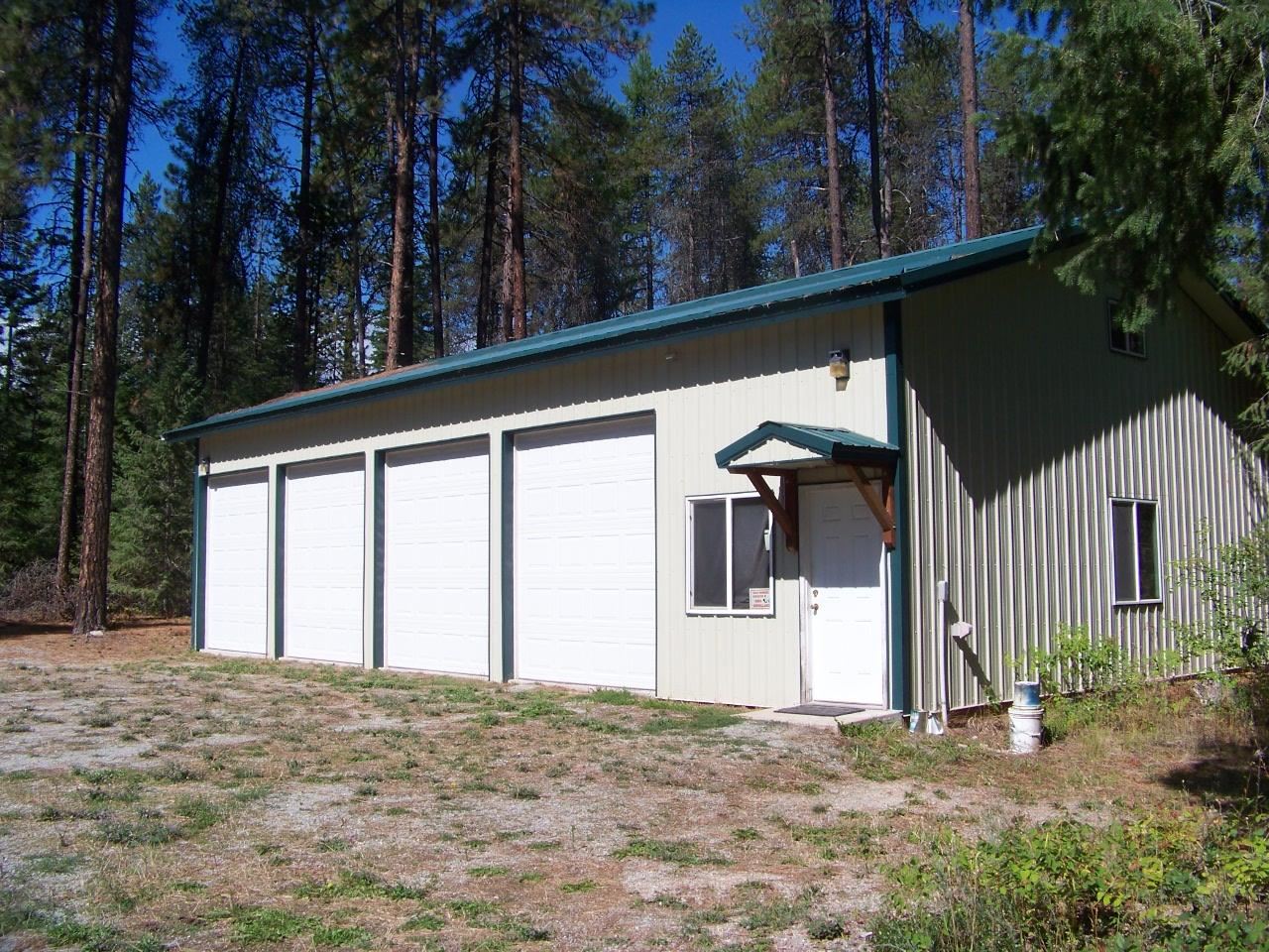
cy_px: 476
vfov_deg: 39.7
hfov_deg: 51.4
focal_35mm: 36
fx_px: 1320
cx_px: 634
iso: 64
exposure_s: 1/640
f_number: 4
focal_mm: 5.85
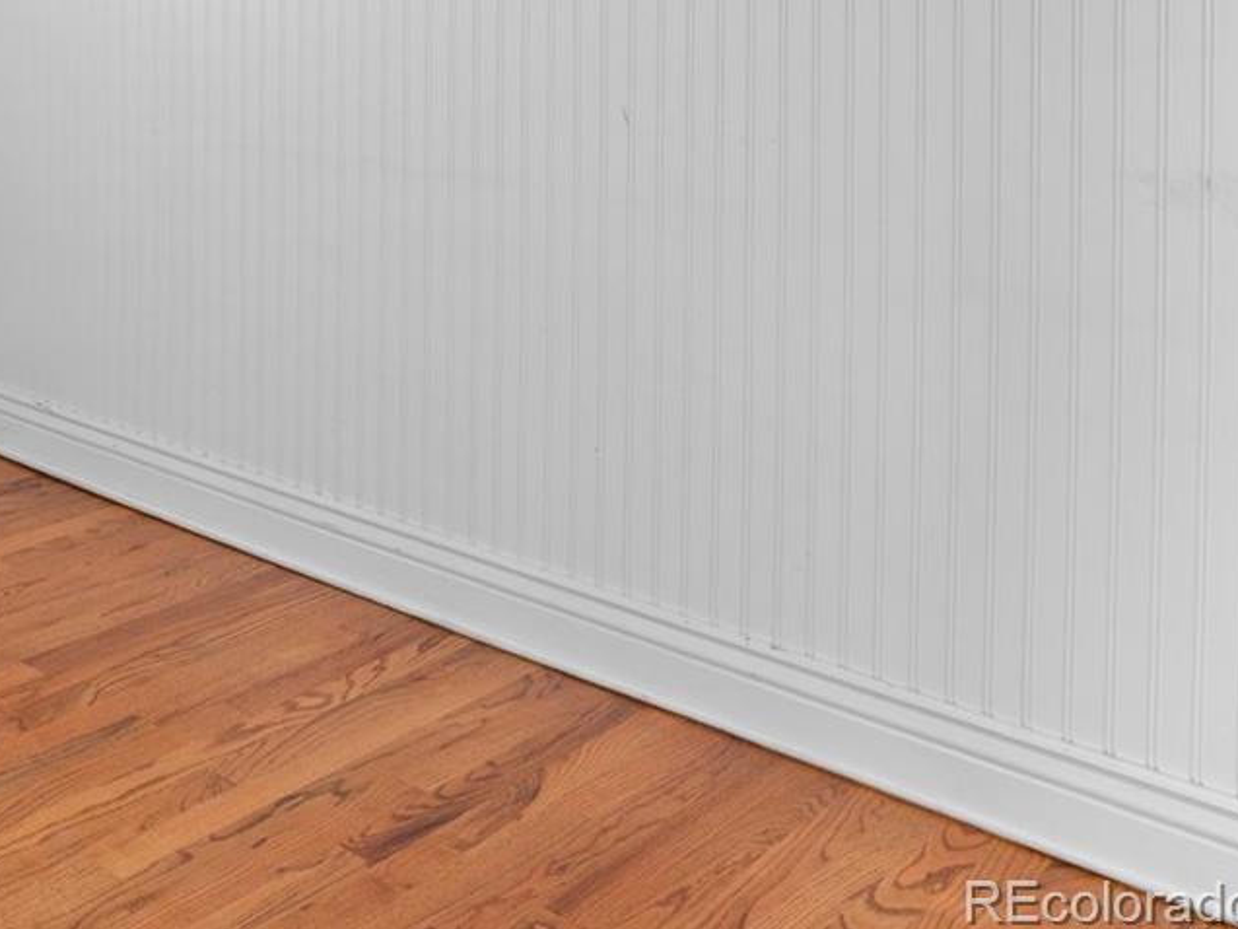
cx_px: -276
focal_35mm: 41
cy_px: -90
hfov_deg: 35.3
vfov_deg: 31.3
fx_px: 1467
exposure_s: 1/2.5
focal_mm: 17
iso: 400
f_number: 8
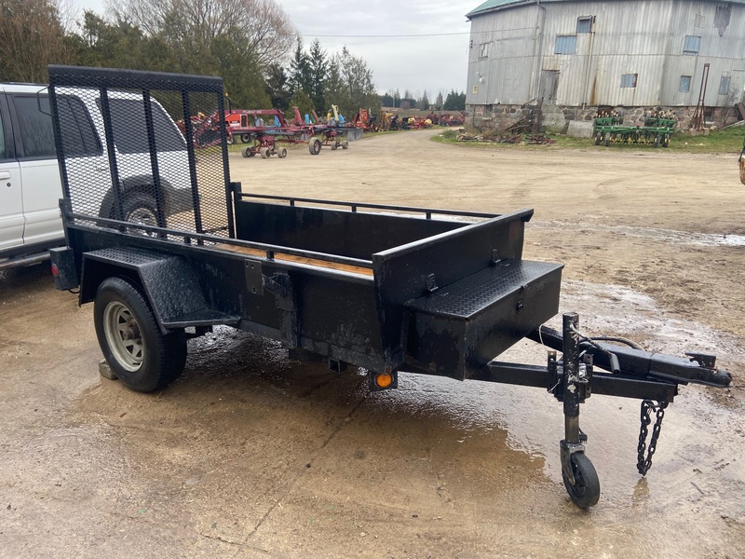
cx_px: 372
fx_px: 560
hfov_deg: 67.3
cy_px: 280
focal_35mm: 26
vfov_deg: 53.1
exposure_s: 1/122
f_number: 1.8
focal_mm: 4.25
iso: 50
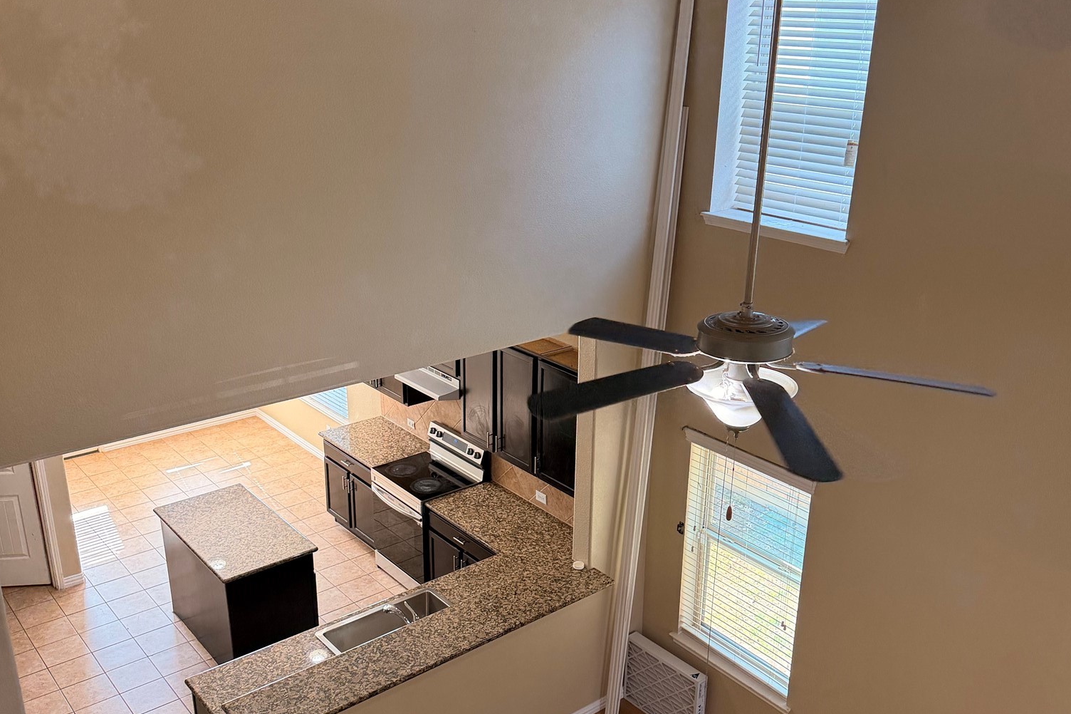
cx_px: 541
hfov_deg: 55.8
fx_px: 1011
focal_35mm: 34
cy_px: 401
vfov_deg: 38.8
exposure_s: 1/120
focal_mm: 6.76
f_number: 1.78
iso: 250
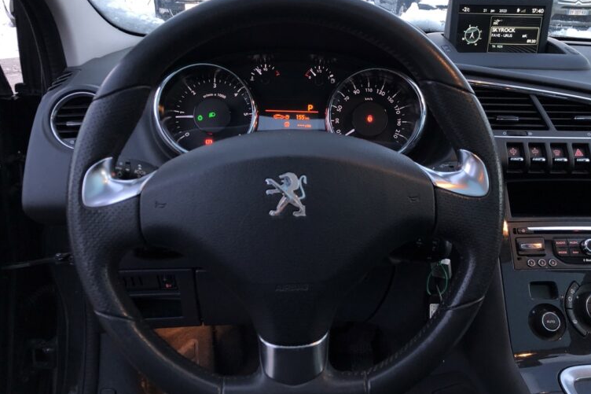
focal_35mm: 31
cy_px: 187
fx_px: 509
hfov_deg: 60.3
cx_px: 313
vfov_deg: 42.3
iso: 40
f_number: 1.8
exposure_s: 1/16
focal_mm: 4
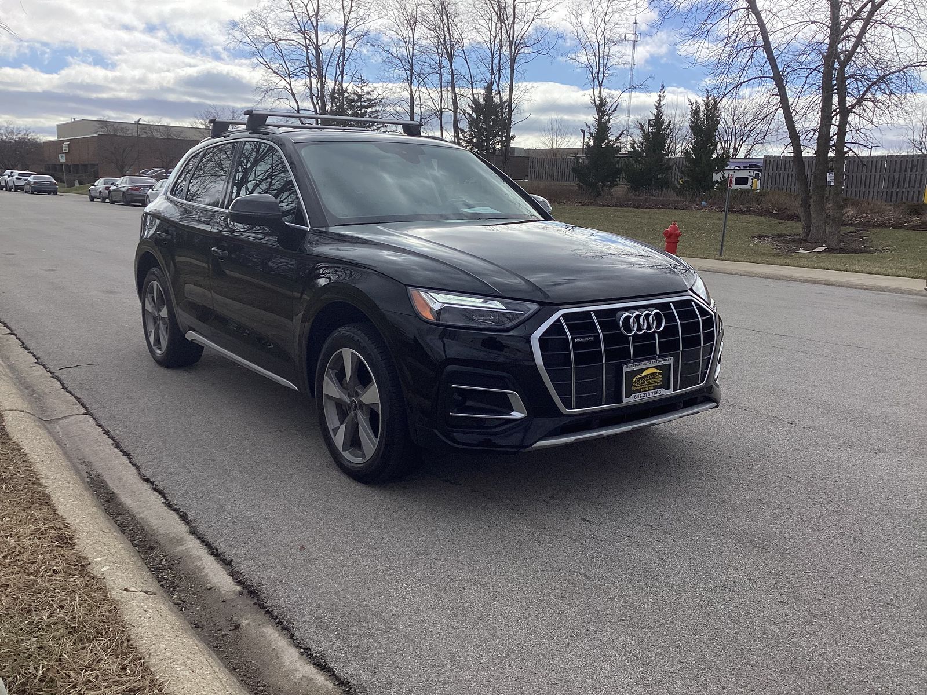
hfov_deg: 58.4
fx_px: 830
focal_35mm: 31
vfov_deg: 45.4
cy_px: 348
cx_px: 464
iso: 25
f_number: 2.4
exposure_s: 1/2398
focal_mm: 3.3
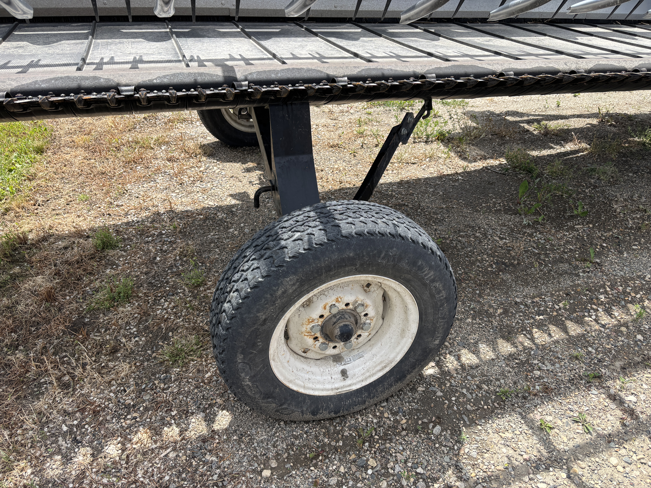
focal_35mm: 26
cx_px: 326
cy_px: 244
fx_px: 489
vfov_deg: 53.1
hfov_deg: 67.3
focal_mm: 5.96
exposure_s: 1/1344
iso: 50
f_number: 1.6
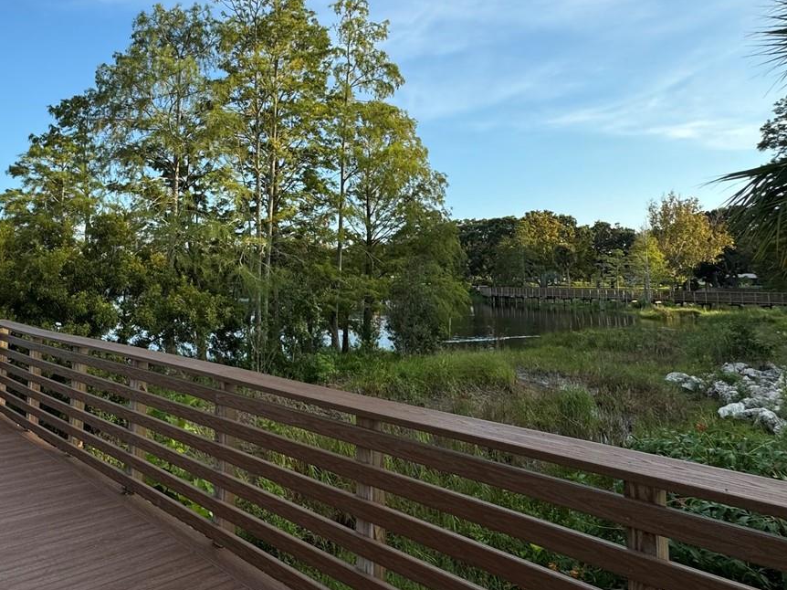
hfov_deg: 64.7
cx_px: 234
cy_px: 223
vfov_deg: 52.5
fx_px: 591
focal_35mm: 26
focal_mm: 2.22
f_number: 2.2
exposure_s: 1/652
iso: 40
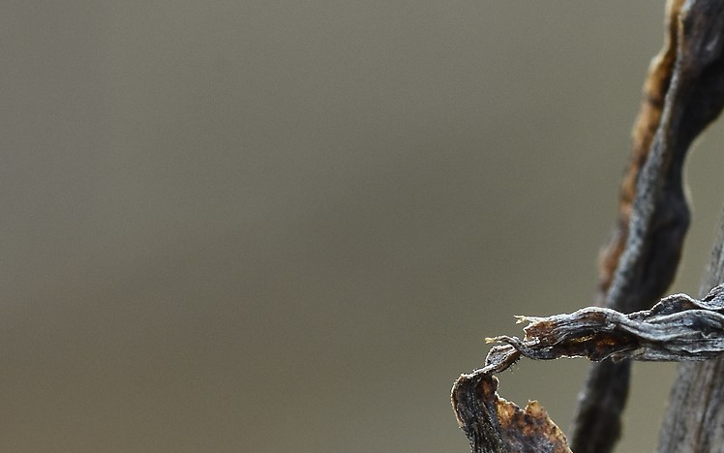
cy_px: -229
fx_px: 10157
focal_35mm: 515
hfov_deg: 4.1
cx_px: 757
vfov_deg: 2.5
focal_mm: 105
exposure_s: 1/6
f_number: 14
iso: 200
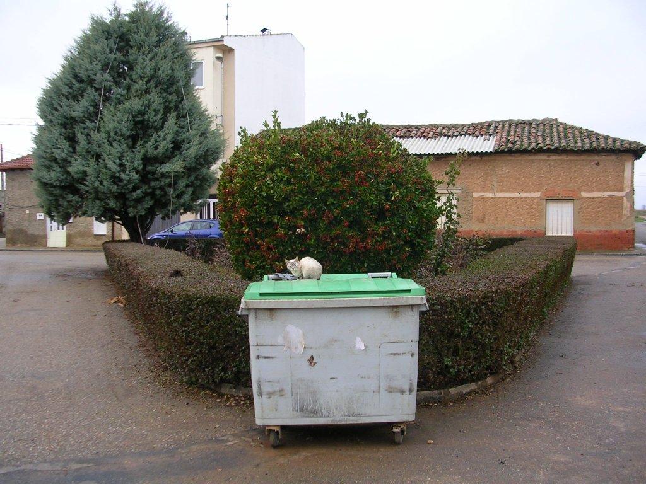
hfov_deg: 49.0
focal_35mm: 38
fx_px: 709
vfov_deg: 37.7
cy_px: 242
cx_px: 323
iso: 50
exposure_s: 1/136
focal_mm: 5.8
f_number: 2.8
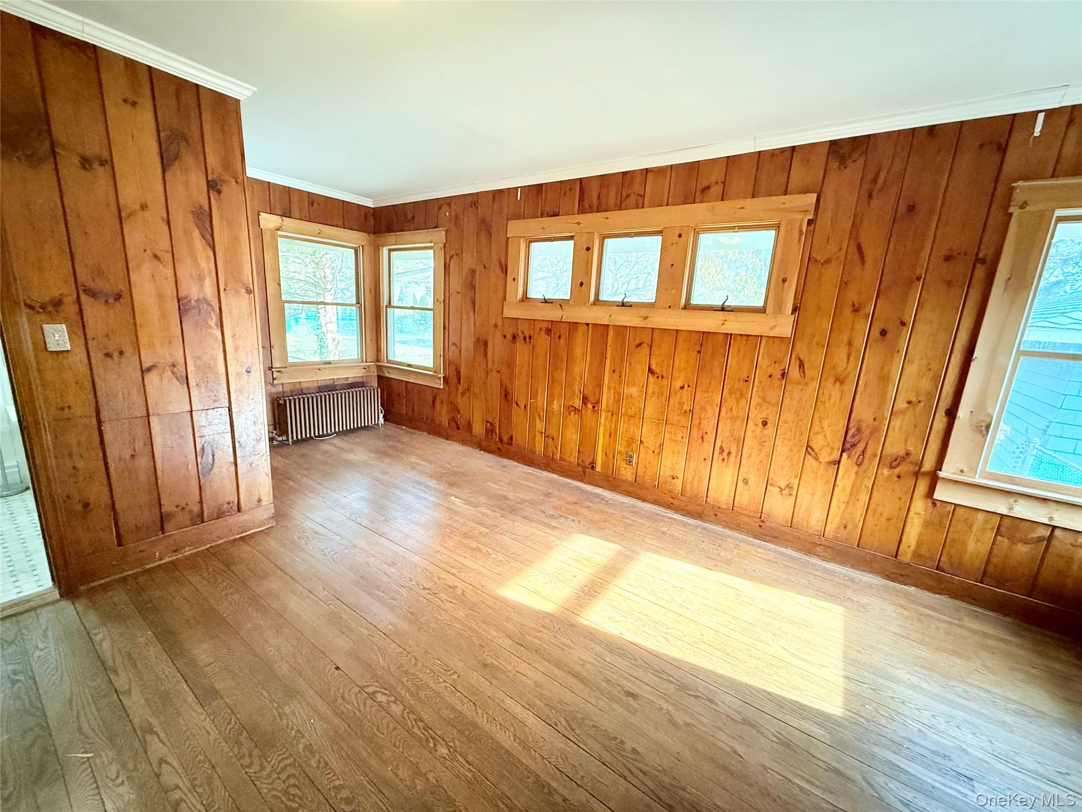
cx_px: 541
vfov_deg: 85.7
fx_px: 438
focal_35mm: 14
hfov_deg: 102.1
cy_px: 406
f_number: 2.2
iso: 500
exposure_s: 1/120
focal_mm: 2.22
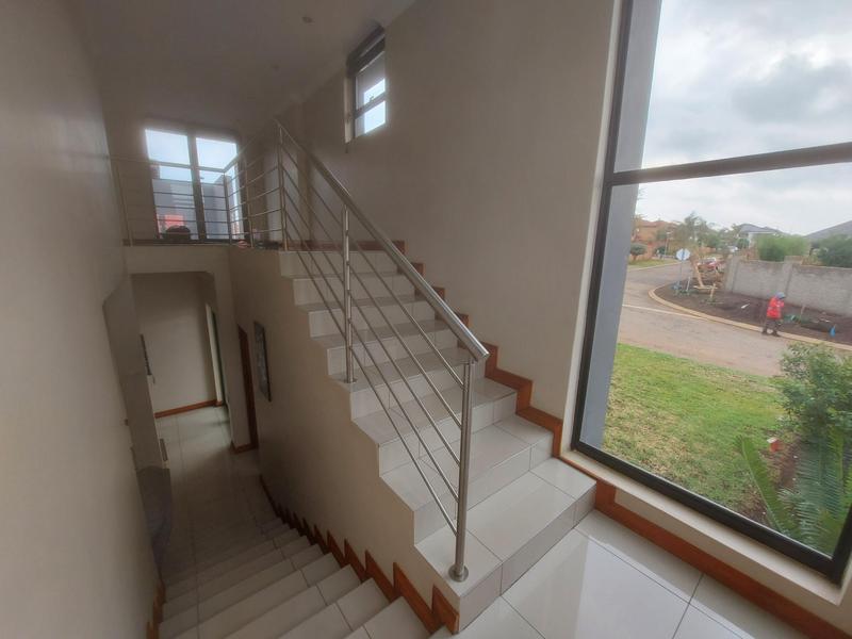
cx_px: 426
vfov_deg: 89.9
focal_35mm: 13
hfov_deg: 106.2
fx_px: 320
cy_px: 320
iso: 50
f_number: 2.2
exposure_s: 1/106
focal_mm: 1.74
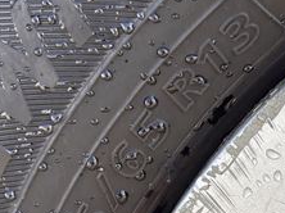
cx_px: 157
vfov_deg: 9.9
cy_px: 148
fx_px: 1234
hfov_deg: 13.2
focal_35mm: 150
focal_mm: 5.96
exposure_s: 1/479
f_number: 1.6
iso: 32
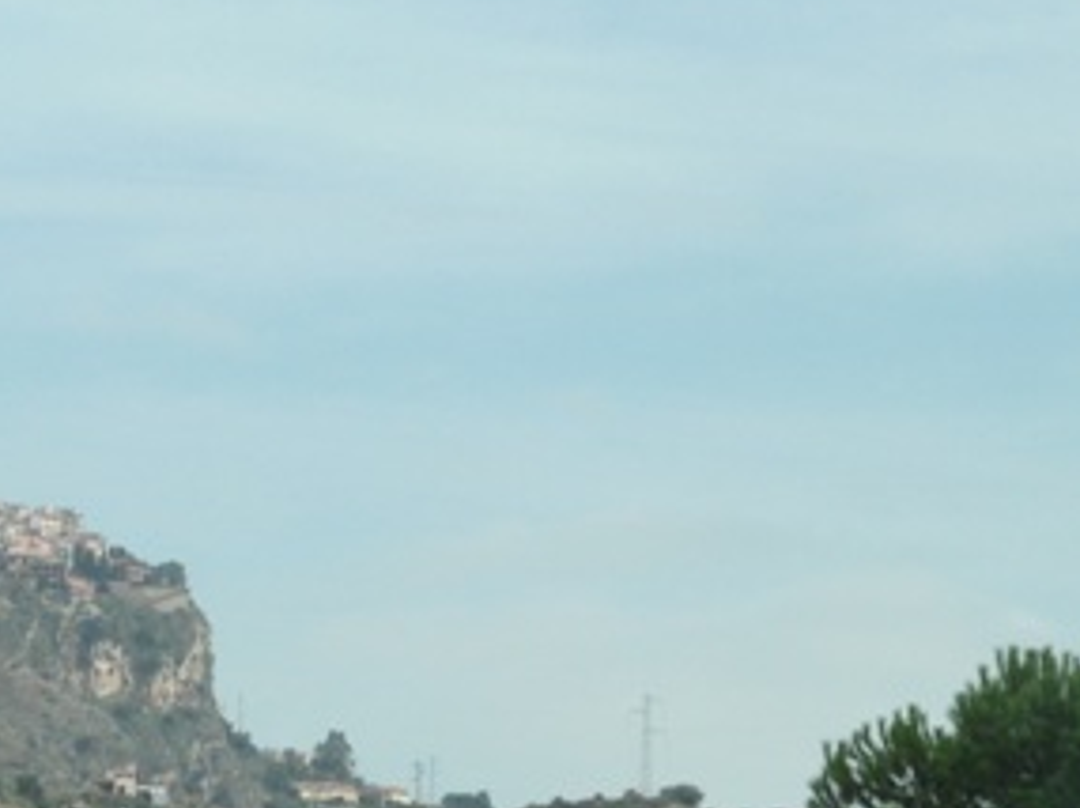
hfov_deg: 7.3
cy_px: 680
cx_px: 102
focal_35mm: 269
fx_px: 8386
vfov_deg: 5.5
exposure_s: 1/250
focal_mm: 20
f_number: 6.2
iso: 80
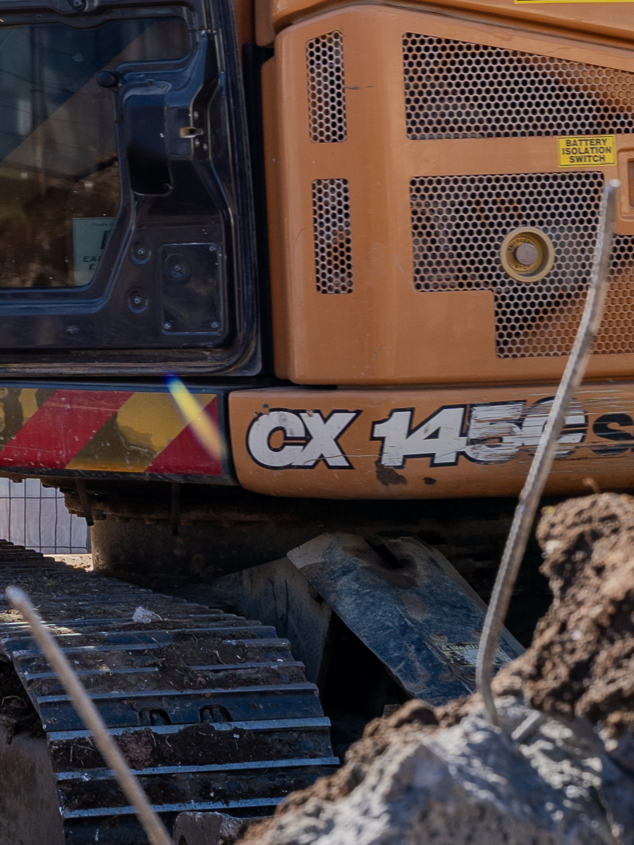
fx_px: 4341
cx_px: -317
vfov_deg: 10.8
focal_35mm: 178
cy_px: -354
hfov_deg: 8.2
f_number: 6.3
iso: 100
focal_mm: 39.4
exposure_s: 1/125
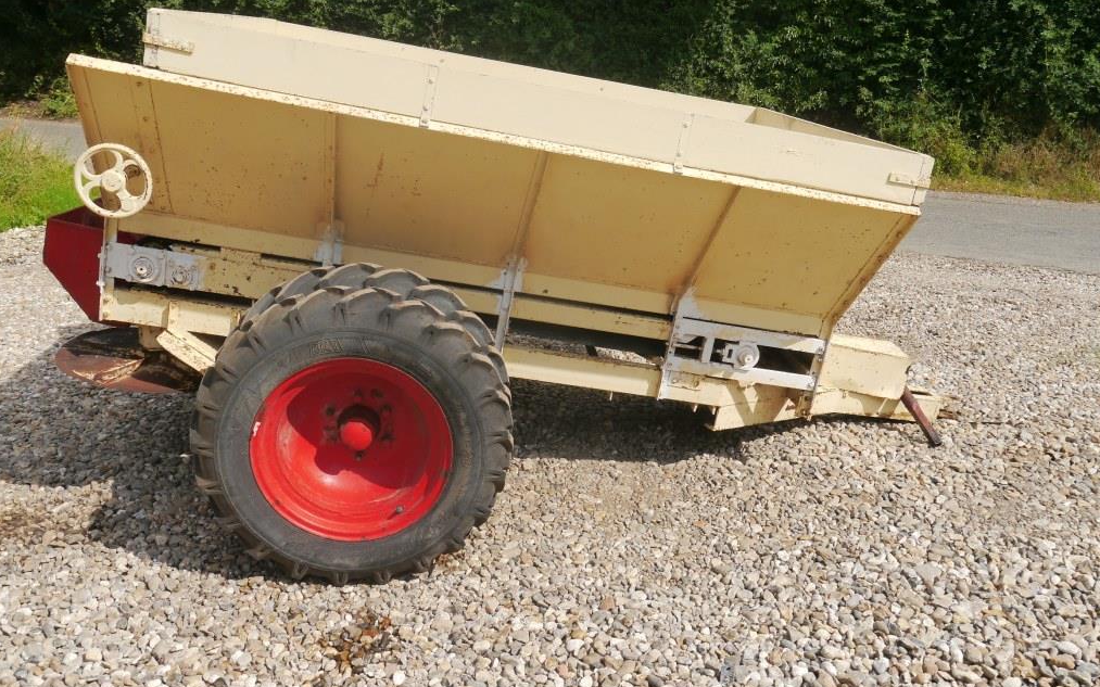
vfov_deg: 41.7
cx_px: 553
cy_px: 293
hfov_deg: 62.9
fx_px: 899
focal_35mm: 30
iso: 160
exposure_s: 1/500
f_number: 7.1
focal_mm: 14
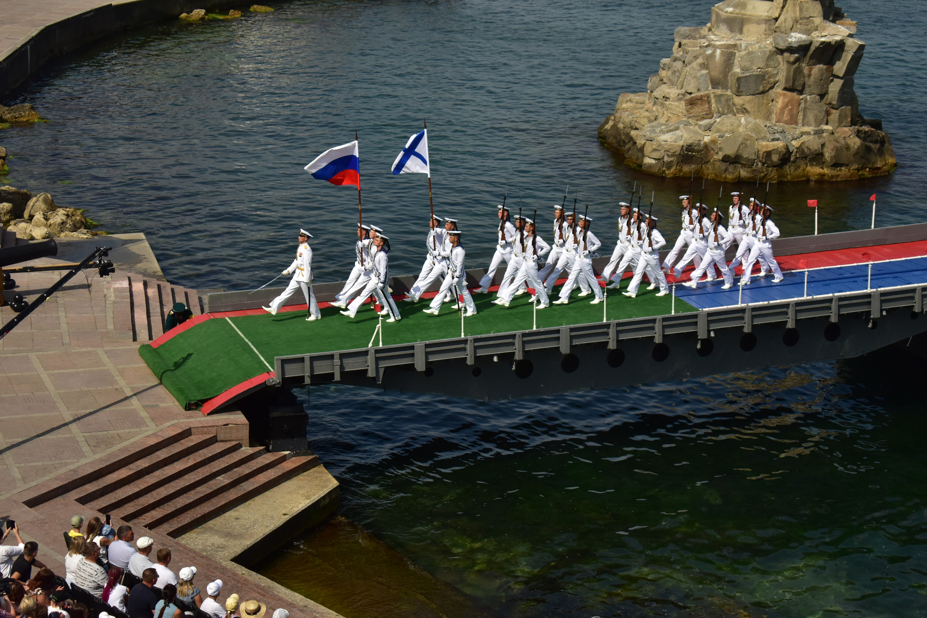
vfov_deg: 16.6
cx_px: 464
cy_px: 309
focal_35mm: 82
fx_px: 2124
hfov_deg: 24.6
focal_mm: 55
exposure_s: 1/4000
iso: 450
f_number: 5.6
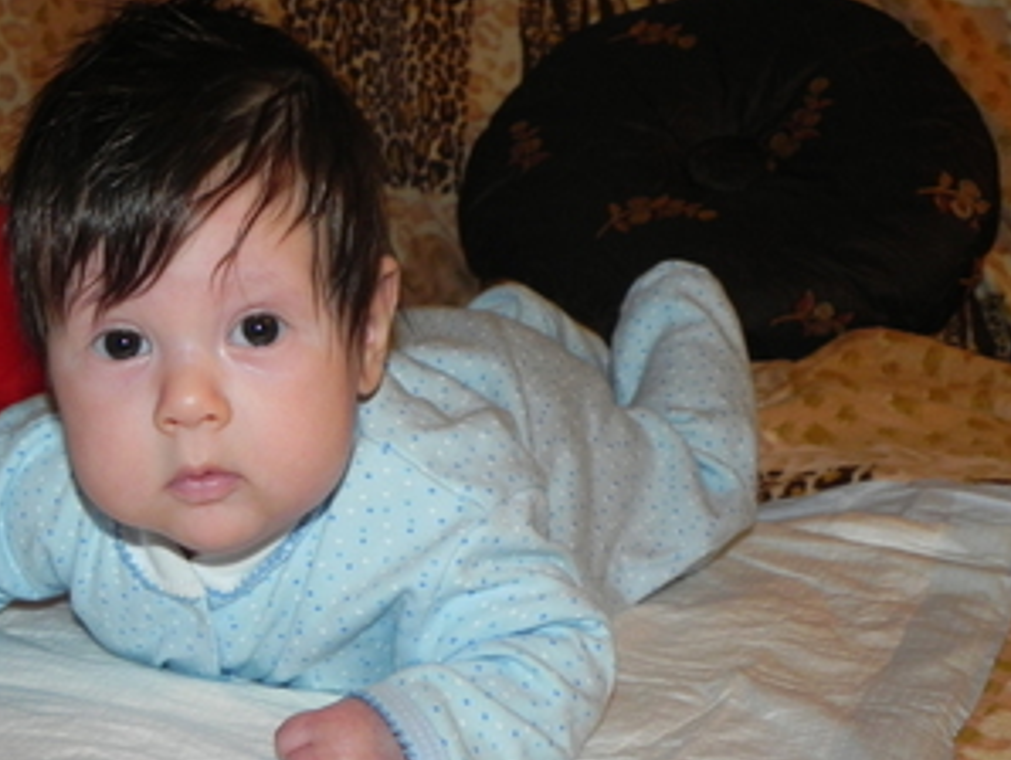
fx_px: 1812
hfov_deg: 30.8
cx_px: 302
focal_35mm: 62
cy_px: 421
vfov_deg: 23.7
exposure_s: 1/30
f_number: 3.2
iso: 200
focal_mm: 7.3
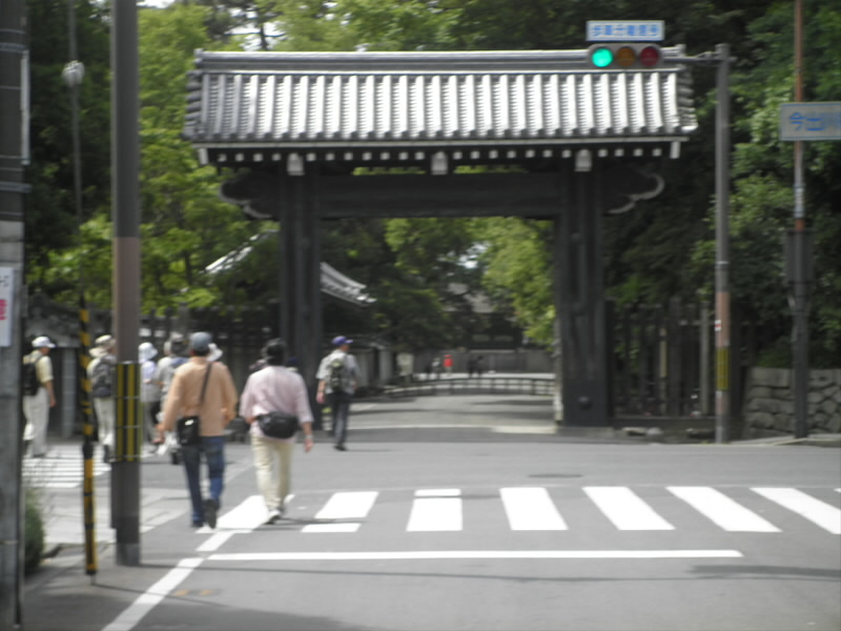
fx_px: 2624
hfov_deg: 18.2
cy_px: 316
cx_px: 420
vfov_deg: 13.7
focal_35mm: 108
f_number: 5.9
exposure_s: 1/160
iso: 64
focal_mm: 19.6
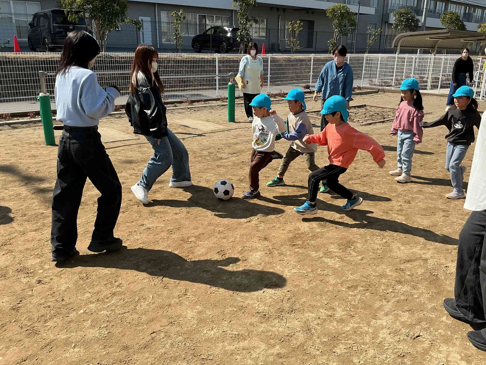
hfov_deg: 59.9
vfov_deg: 46.8
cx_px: 251
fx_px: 421
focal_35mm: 30
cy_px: 183
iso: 25
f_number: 1.8
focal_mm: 3
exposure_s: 1/1279
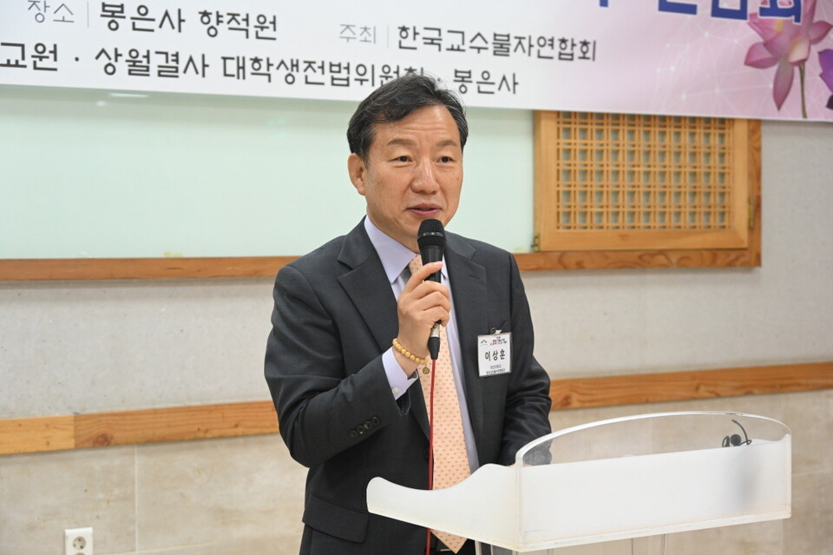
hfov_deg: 30.5
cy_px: 278
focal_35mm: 66
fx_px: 1526
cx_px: 416
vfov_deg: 20.6
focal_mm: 66
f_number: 6
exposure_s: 1/125
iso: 1800
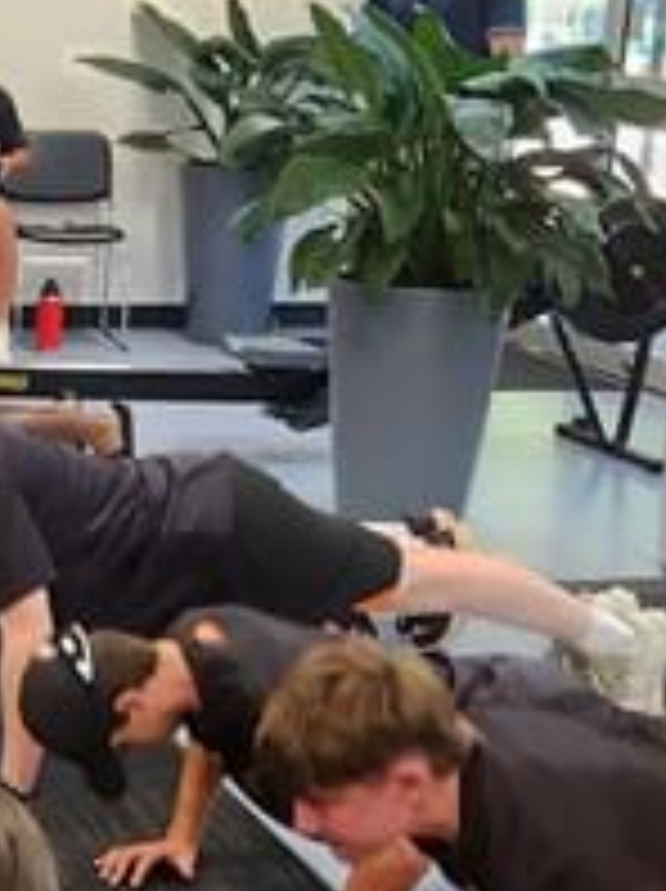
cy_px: 423
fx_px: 2391
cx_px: -356
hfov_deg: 14.7
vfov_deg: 21.1
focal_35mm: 93
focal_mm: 5.4
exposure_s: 1/100
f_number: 1.8
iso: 320
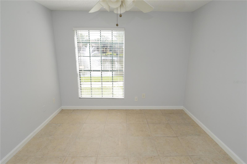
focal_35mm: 18
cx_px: 124
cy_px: 82
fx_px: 123
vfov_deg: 67.3
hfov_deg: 90.1
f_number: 9
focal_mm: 12
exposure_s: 1/160
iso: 400
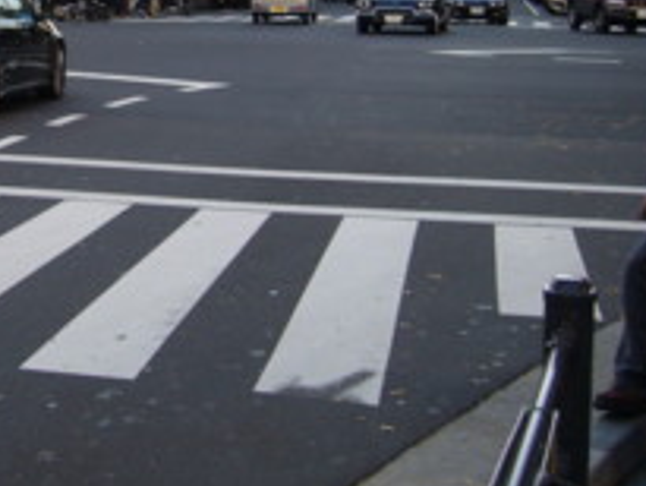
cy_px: -3
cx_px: 66
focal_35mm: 77
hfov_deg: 24.6
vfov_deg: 18.6
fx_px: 1438
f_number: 2.8
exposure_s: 1/200
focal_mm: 5.8
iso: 80
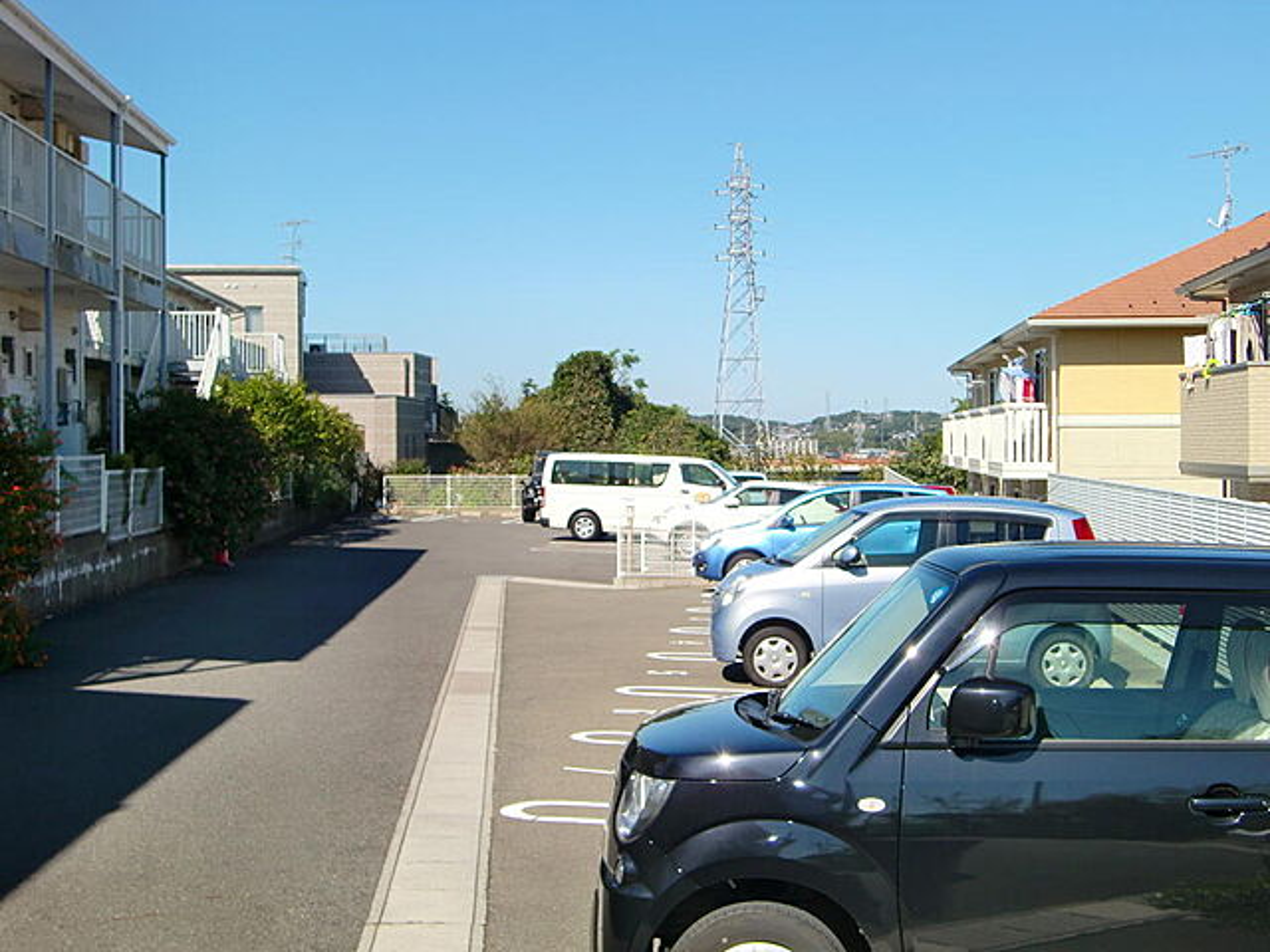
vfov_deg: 31.5
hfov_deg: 41.2
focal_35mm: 46
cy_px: 476
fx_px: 1688
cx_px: 635
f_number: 3.3
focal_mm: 8.2
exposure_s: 1/1000
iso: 64
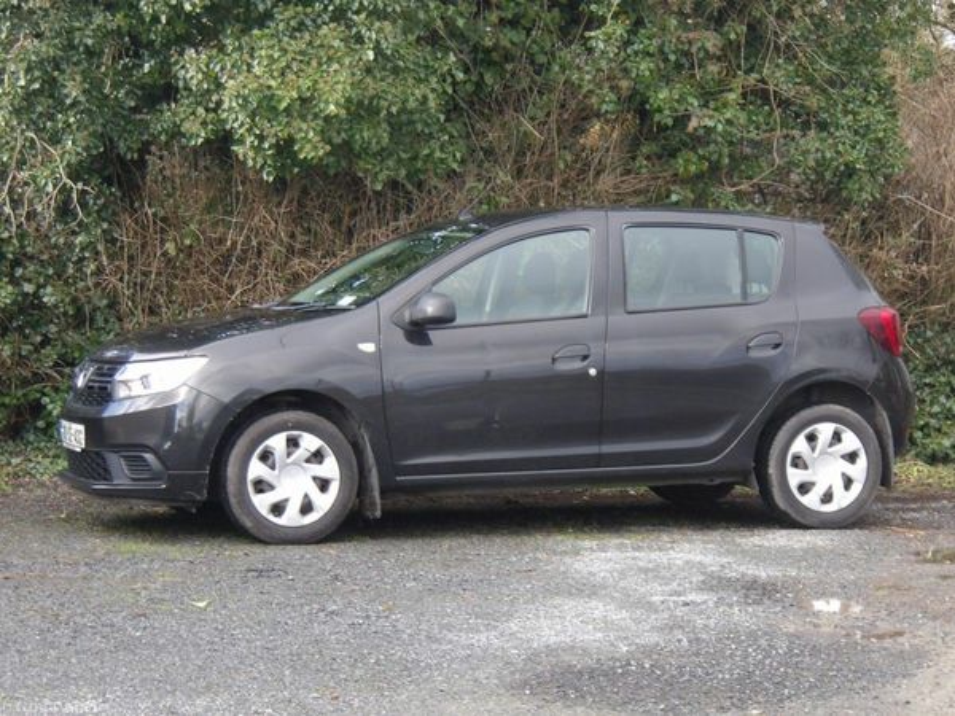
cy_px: 358
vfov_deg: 13.7
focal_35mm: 108
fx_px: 2980
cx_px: 478
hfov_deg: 18.2
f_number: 6.6
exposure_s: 1/54
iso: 166
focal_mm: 19.6
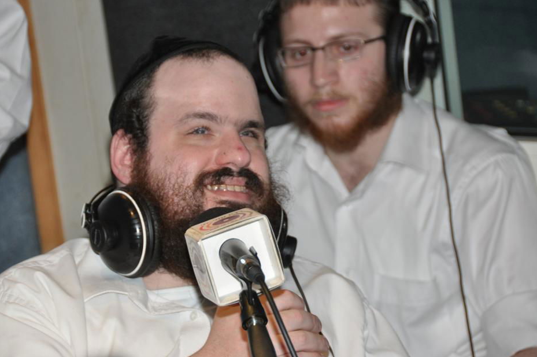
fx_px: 3695
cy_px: 167
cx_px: 248
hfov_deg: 8.3
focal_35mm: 248
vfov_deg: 5.5
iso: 800
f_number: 5.6
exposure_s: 1/60
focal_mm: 150
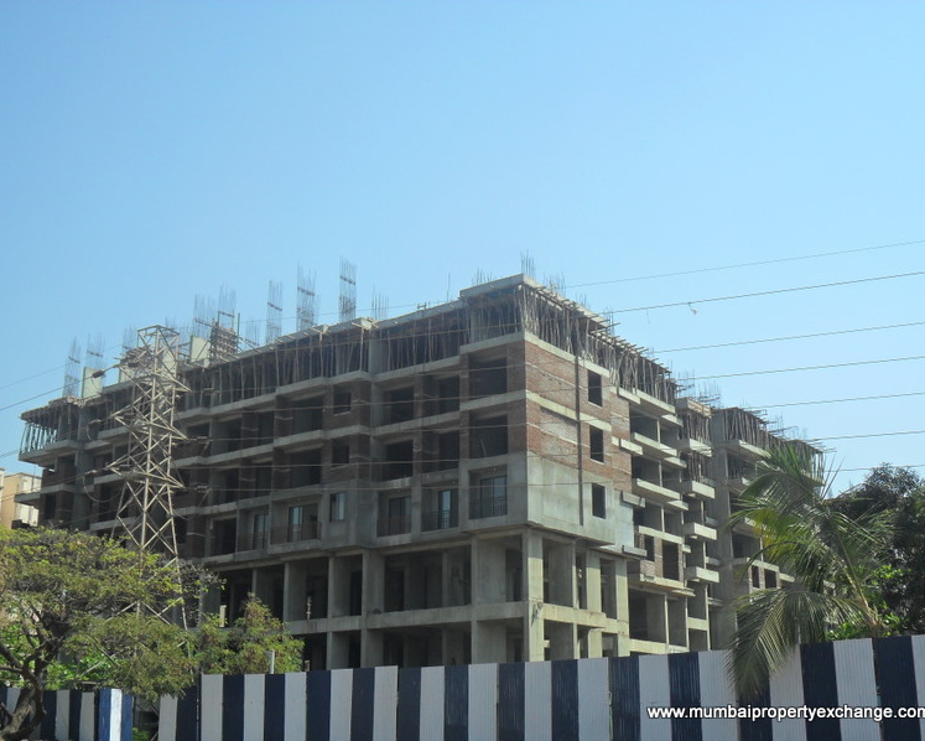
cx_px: 461
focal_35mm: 46
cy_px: 370
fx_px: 1260
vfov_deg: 32.8
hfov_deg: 40.3
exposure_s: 1/750
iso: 100
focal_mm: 7.8
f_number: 4.5
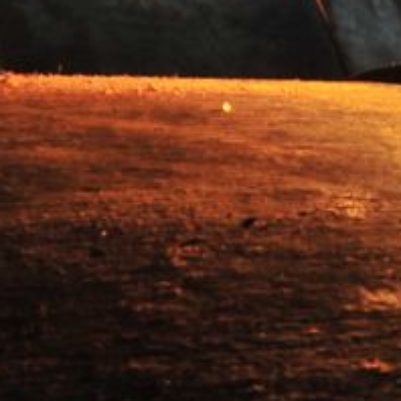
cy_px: -304
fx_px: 4024
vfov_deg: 5.6
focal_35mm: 307
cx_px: 1454
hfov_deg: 5.2
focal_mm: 42
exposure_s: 13
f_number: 11
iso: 200
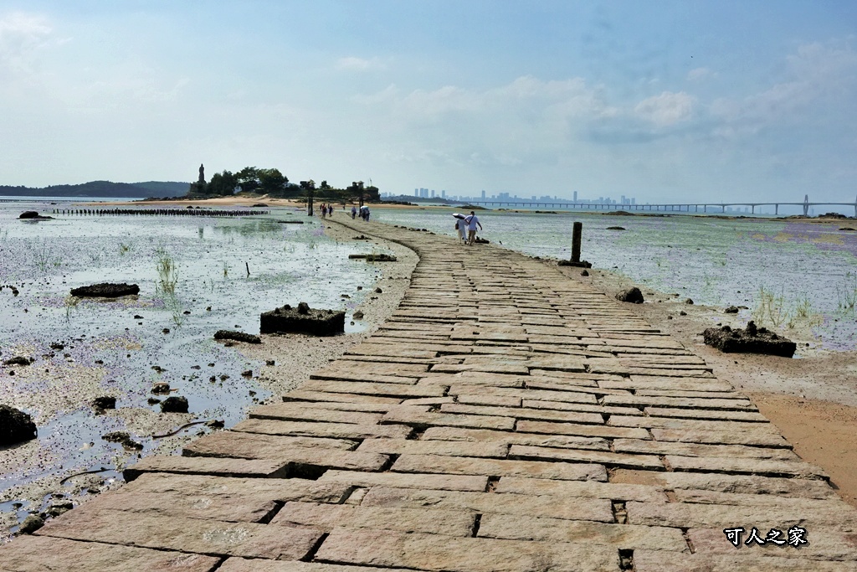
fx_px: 857
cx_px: 428
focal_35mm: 36
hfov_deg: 53.1
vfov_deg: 36.9
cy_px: 286
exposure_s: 1/4000
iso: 1600
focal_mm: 24
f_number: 11
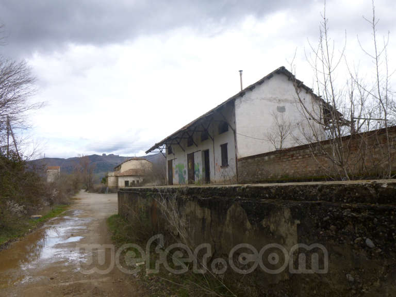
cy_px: 148
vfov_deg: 48.2
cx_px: 198
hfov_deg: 61.7
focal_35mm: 29
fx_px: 332
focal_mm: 5.2
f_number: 3.3
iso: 100
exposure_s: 1/500
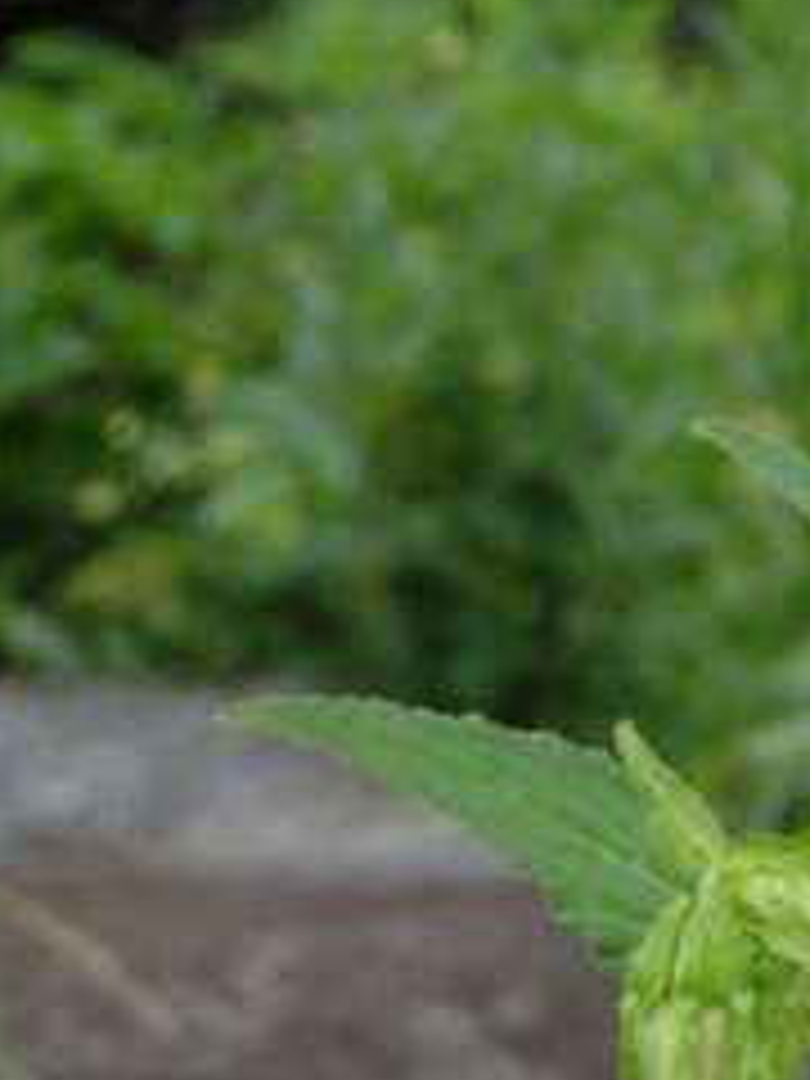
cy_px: 1368
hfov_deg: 6.6
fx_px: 6864
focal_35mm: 220
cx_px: 1305
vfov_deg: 8.9
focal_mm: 11.9
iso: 125
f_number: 4.4
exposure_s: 1/100
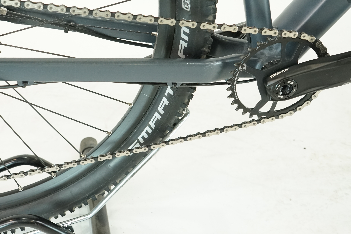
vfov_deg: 29.0
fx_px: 448
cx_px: 108
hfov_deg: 42.0
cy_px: 71
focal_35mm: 46
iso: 2500
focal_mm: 29
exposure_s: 1/200
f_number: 6.3
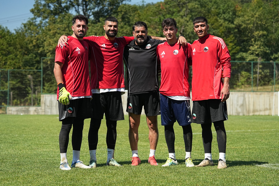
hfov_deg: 17.9
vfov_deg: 12.0
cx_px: 140
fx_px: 883
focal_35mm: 114
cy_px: 93
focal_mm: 114
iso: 1250
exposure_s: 1/8000
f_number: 5.6
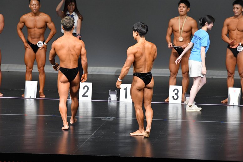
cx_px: 122
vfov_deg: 5.1
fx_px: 1822
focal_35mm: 270
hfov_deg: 7.6
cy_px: 81
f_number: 5.6
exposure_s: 1/400
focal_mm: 180
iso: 5000
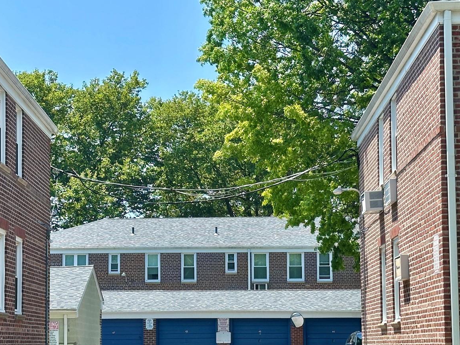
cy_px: 268
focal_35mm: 85
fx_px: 1129
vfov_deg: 17.2
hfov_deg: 23.0
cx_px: 218
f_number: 1.78
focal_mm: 6.86
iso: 64
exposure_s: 1/2469
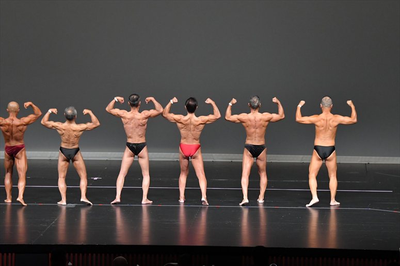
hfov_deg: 12.2
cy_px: 133
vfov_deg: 8.2
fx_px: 1866
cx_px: 200
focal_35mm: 168
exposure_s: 1/400
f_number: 5.6
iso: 4000
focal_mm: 112
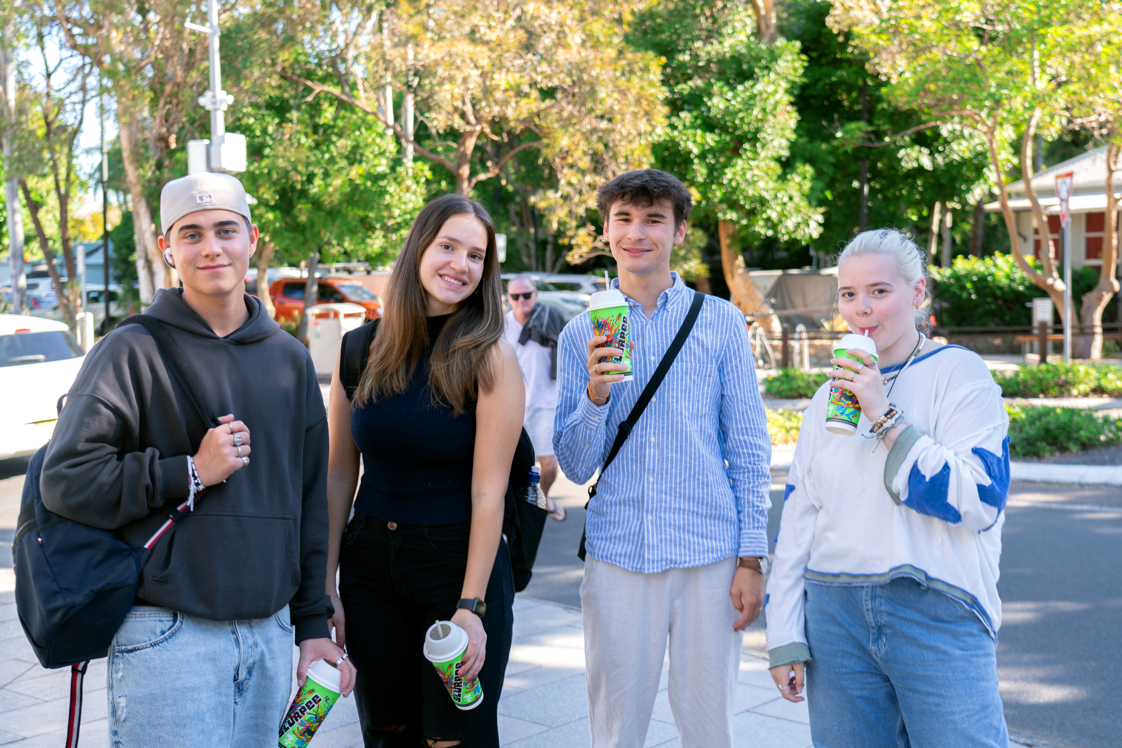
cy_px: 374
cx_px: 561
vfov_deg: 30.5
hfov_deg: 44.5
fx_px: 1371
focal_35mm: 44
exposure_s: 1/60
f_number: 4
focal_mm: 44
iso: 100
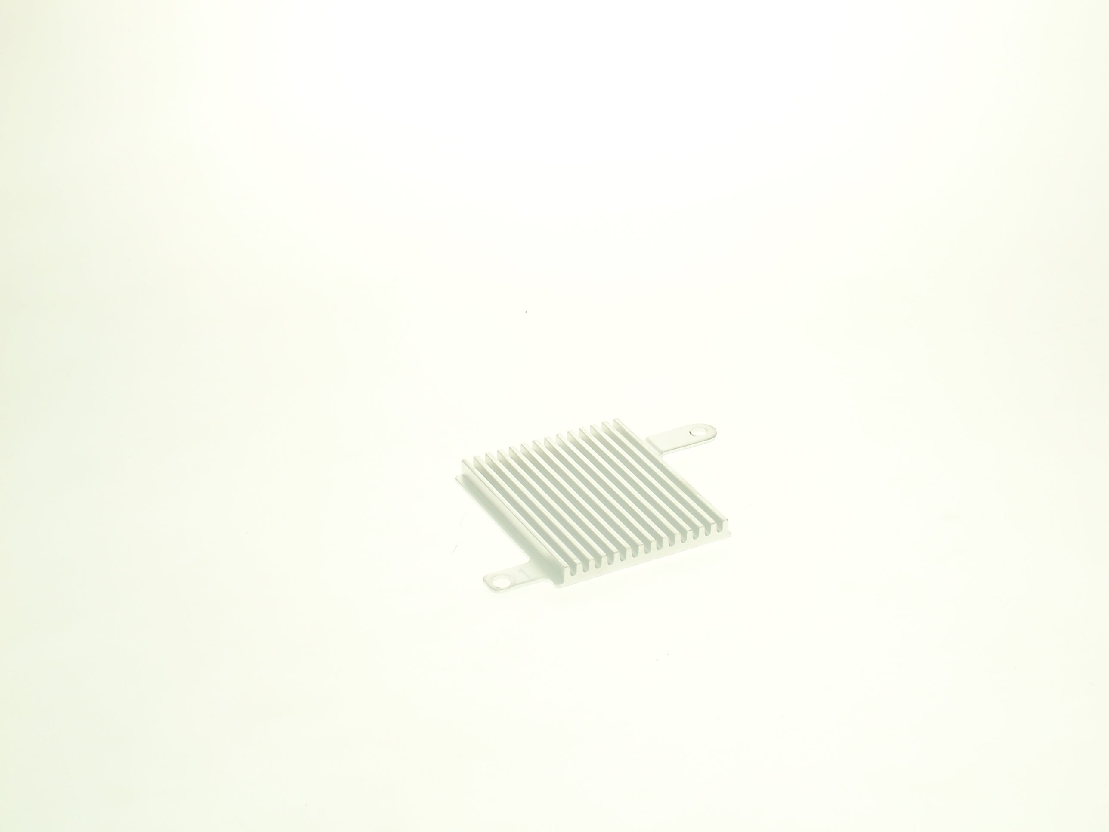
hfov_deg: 23.8
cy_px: 416
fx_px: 2627
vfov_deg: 18.0
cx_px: 554
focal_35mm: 82
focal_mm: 13.5
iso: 80
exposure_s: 1/60
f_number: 4.1
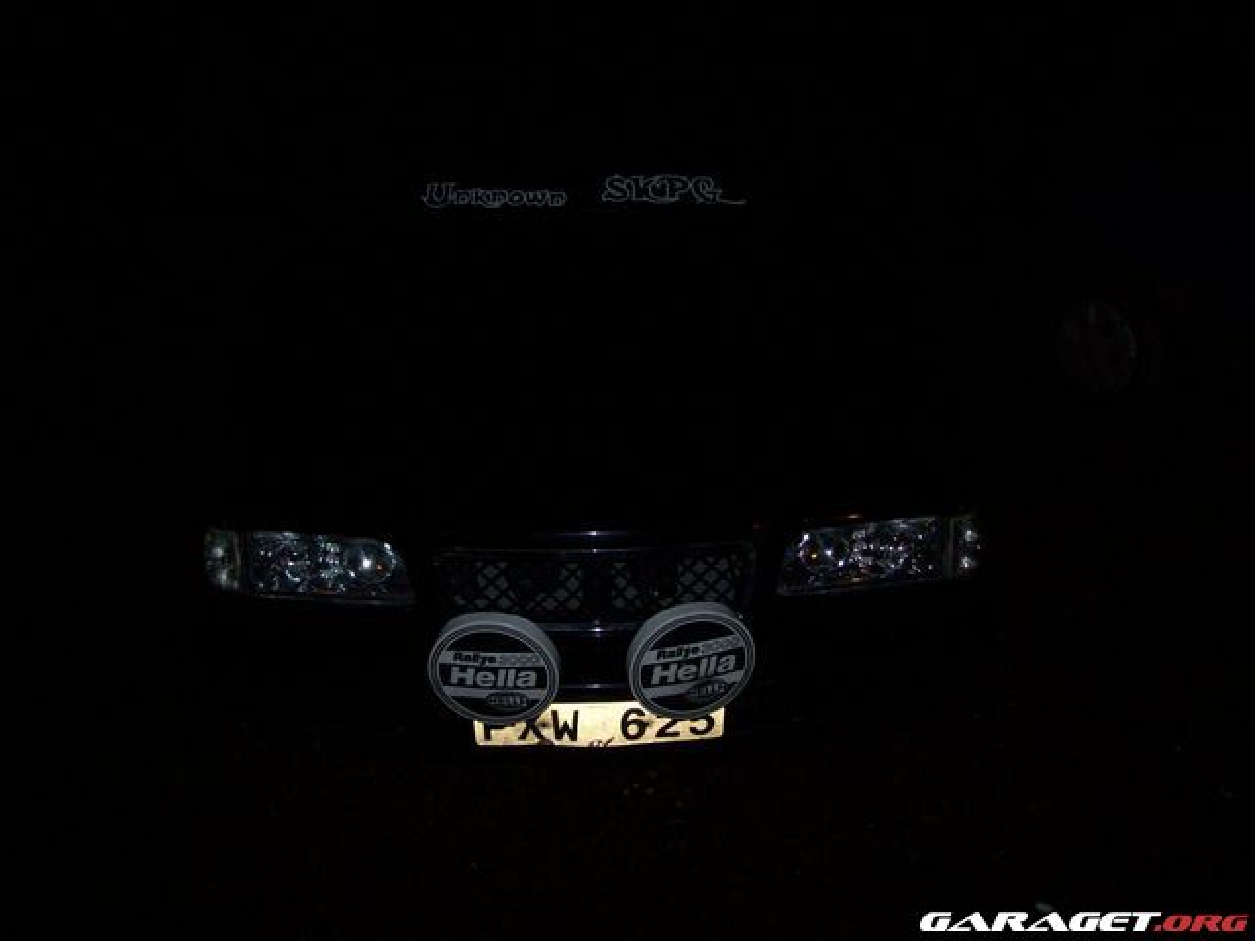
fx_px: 1305
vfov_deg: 39.7
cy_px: 470
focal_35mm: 36
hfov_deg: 51.4
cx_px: 628
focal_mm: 6
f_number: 2.7
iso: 200
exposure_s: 1/64
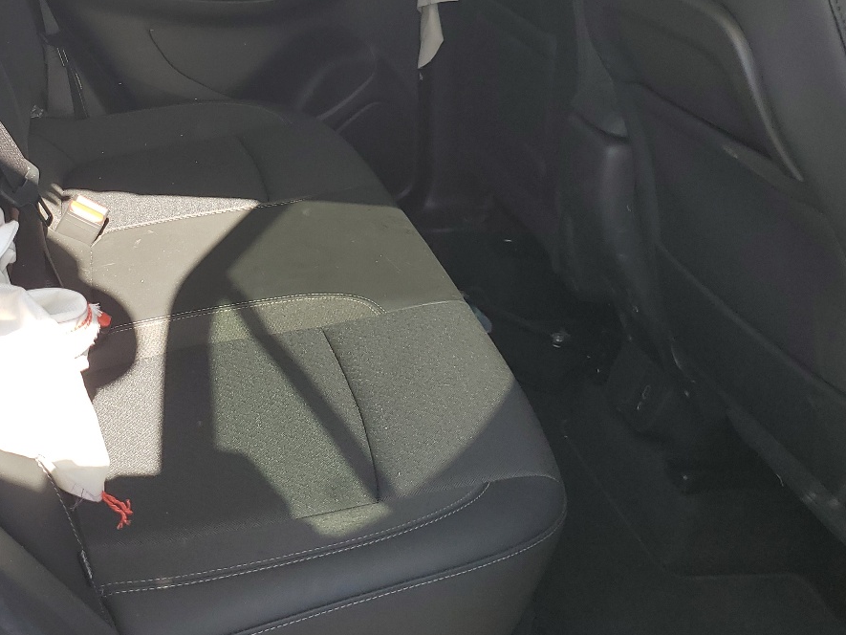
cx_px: 243
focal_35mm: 47
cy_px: 175
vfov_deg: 30.5
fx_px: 1149
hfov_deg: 39.6
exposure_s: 1/370
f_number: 1.5
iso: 50
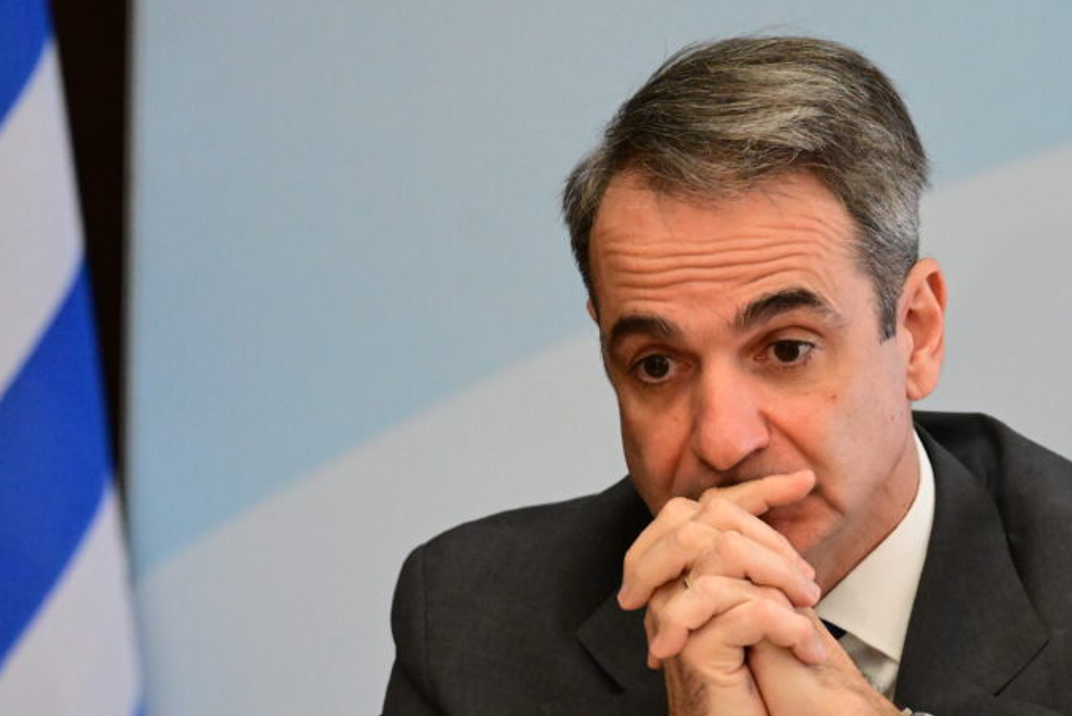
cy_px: 486
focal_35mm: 355
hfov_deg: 5.8
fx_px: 10573
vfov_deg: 3.9
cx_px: 674
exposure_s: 1/400
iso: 10000
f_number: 4.5
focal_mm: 200
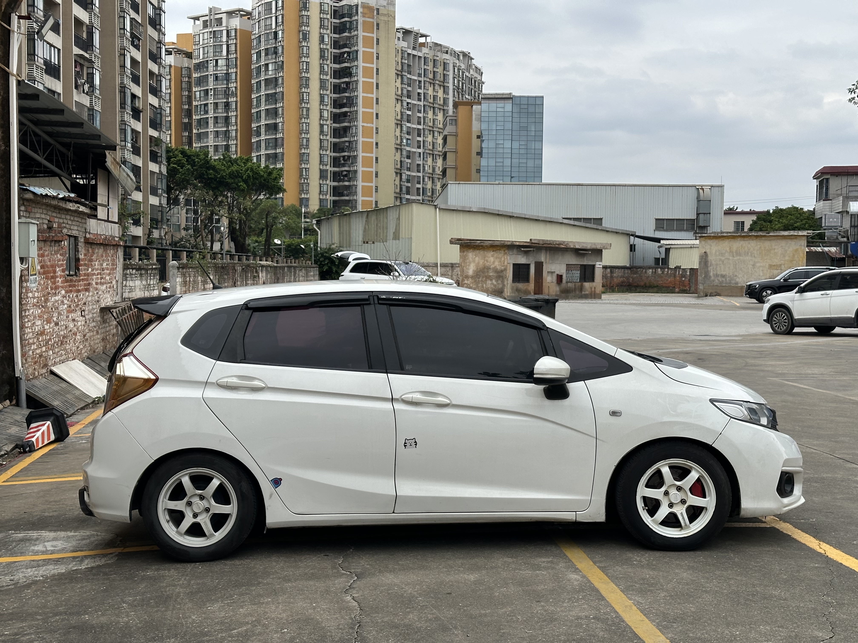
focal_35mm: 48
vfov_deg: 30.3
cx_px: 429
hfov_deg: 39.7
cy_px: 322
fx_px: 1190
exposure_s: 1/3472
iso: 64
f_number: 1.78
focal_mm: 6.86
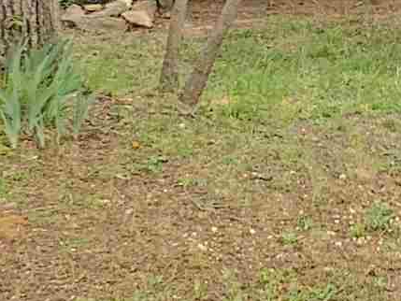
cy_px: -270
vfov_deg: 7.7
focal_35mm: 186
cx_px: 522
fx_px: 2155
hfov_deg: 10.4
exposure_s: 1/182
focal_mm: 4.25
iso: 25
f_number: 1.8
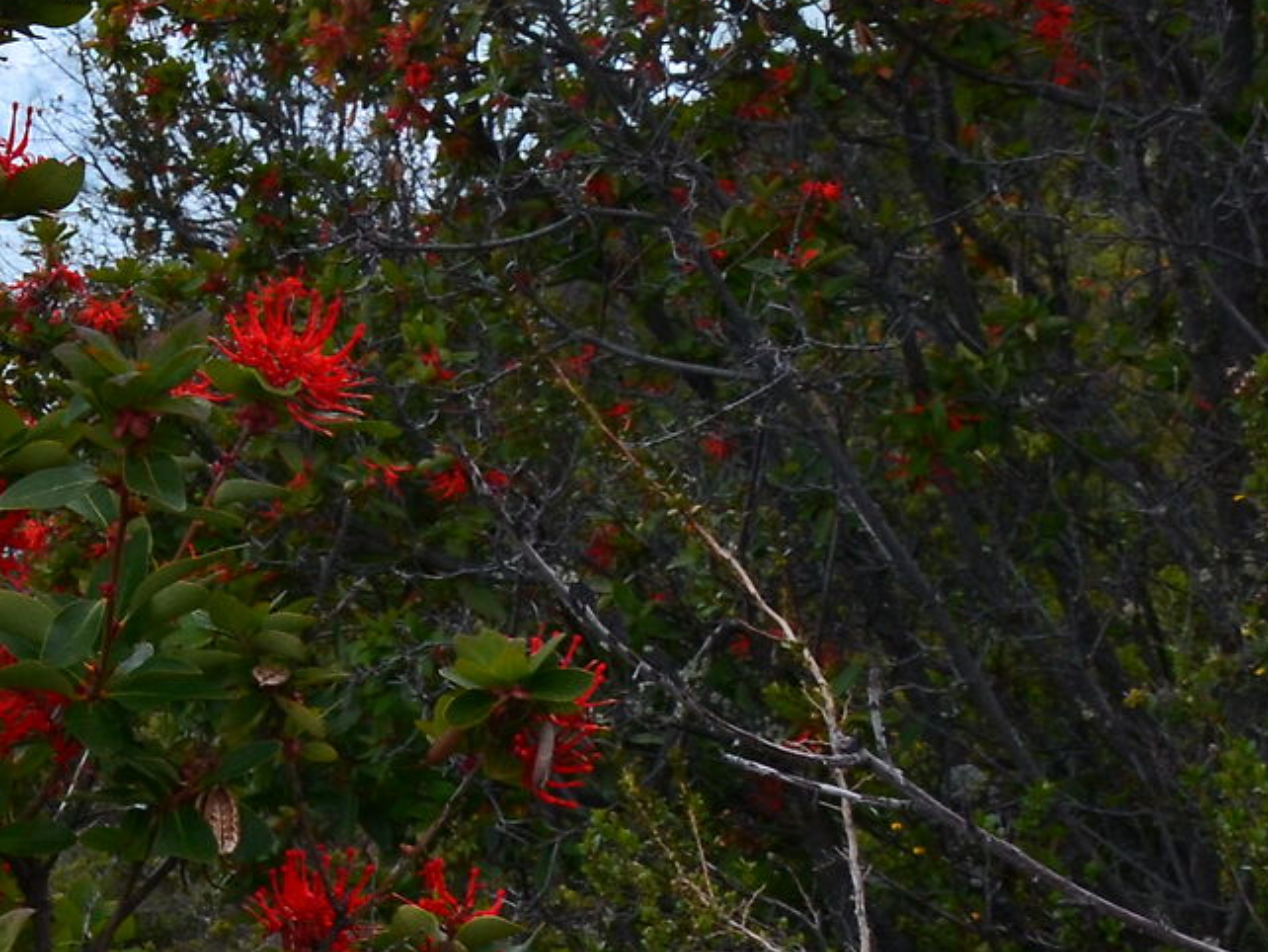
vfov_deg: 15.1
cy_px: 148
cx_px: -790
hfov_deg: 17.5
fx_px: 3554
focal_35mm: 97
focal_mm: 18
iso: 400
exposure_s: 1/320
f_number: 10
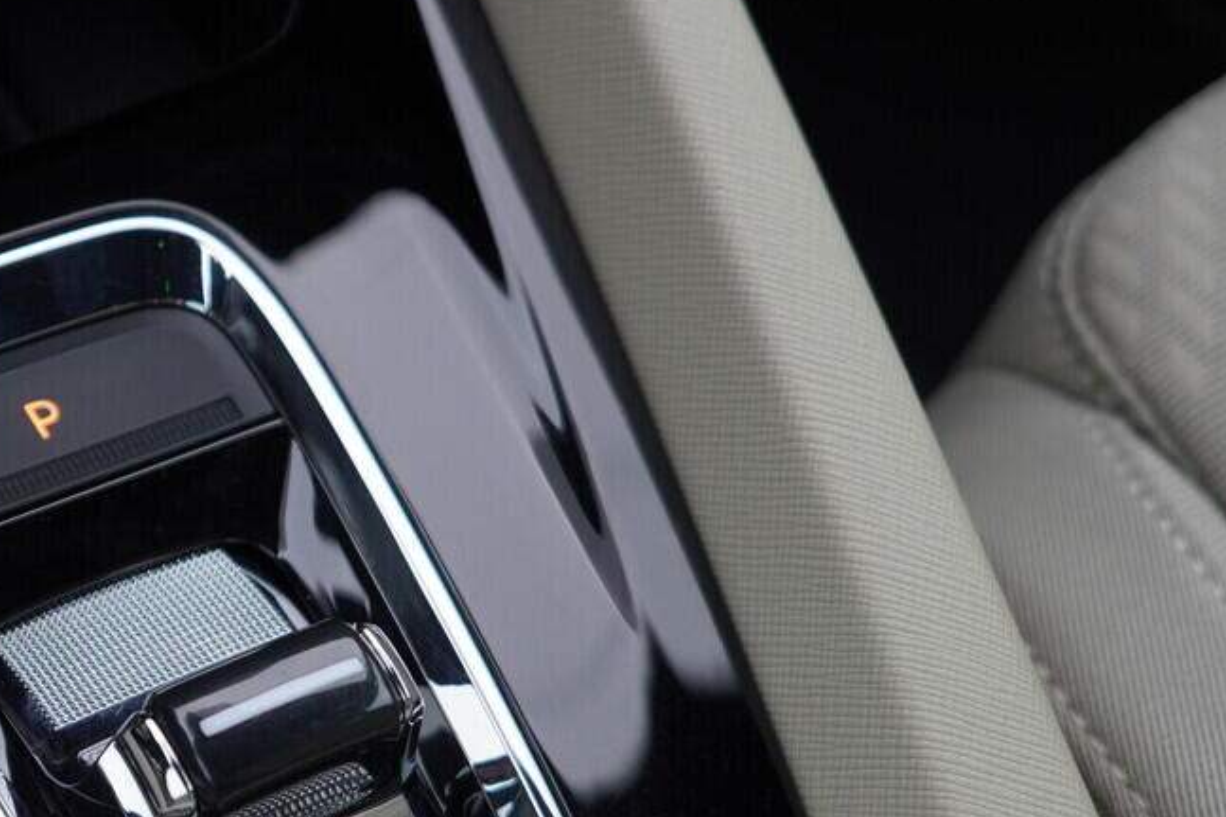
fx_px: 2724
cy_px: 698
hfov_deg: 24.1
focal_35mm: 80
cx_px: -28
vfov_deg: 16.9
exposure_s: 1/50
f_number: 3.2
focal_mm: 24
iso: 125
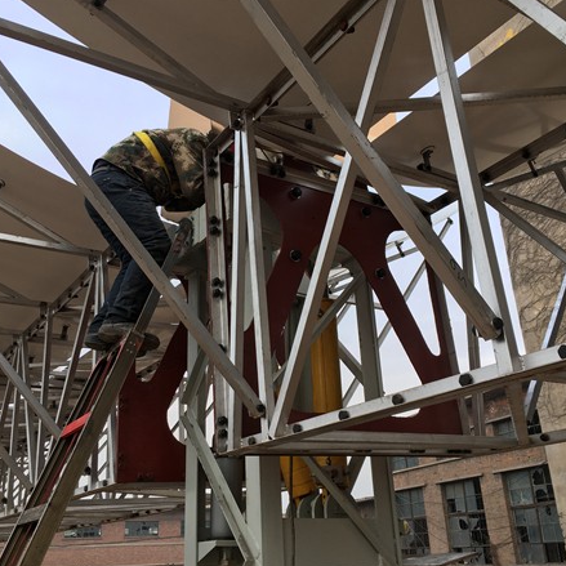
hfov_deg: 47.2
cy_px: 282
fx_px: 647
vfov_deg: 47.2
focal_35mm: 35
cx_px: 275
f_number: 2.2
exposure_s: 1/164
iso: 25
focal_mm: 4.15
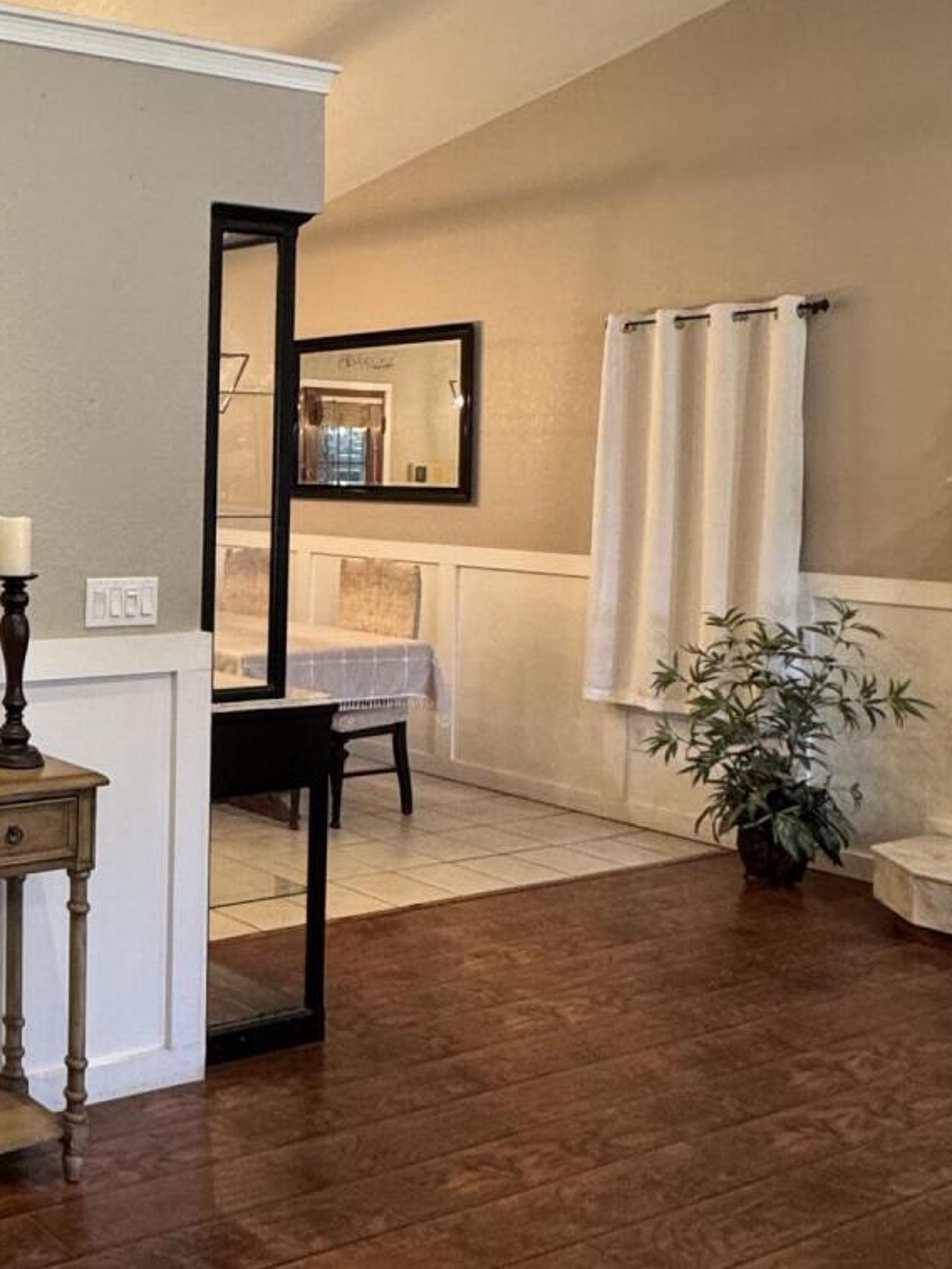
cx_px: -290
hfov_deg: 30.4
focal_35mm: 37
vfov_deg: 49.7
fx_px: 1356
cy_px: 481
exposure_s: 1/60
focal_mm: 2.22
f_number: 2.2
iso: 250
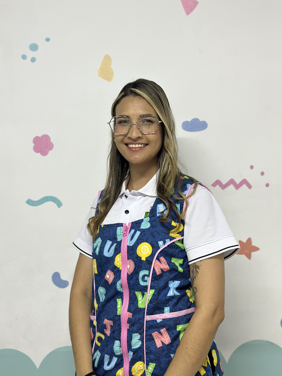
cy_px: 188
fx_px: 521
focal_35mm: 48
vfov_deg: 39.7
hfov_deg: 30.3
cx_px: 141
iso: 200
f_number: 1.78
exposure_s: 1/60
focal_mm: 6.86
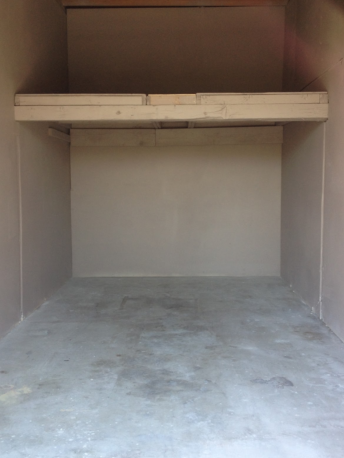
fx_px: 609
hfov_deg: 31.5
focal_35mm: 46
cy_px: 223
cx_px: 179
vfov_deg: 41.2
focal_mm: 4.28
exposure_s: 1/60
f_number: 2.4
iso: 50
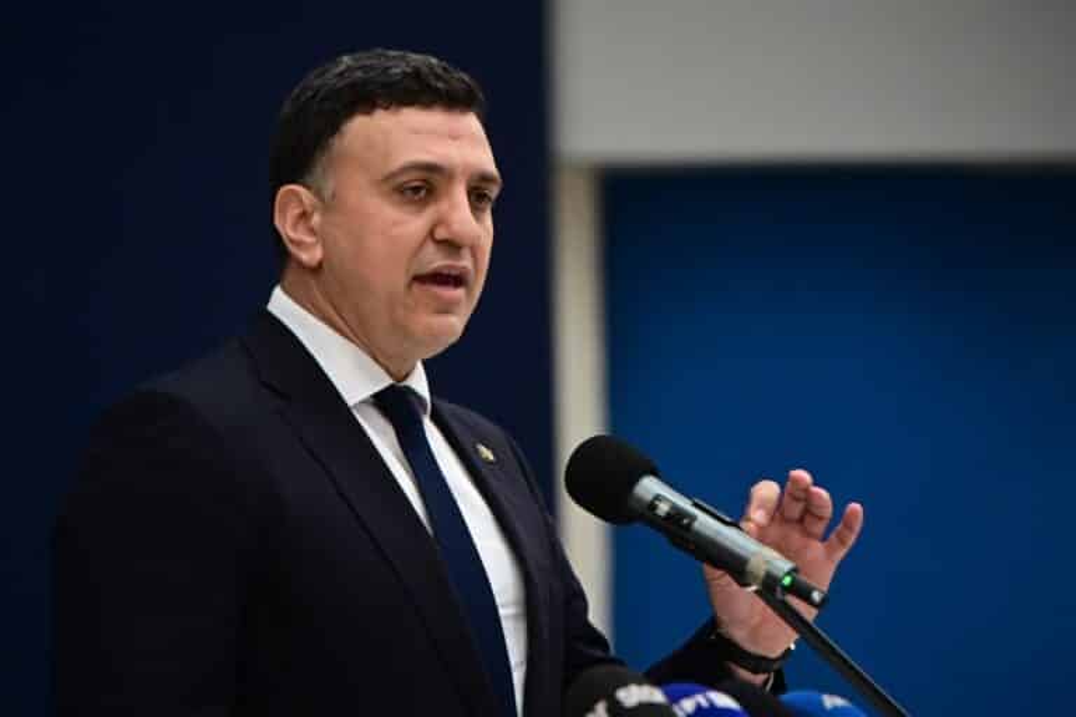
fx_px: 5230
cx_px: 538
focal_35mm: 175
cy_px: 358
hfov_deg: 11.7
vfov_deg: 7.8
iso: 2000
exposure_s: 1/640
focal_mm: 175
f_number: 2.8
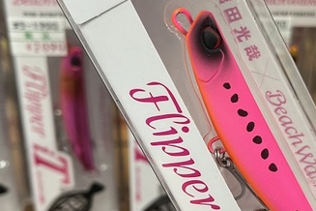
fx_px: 465
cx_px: 211
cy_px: 112
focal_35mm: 53
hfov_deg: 37.1
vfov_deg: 25.5
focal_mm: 5.1
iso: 80
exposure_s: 1/50
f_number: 1.6
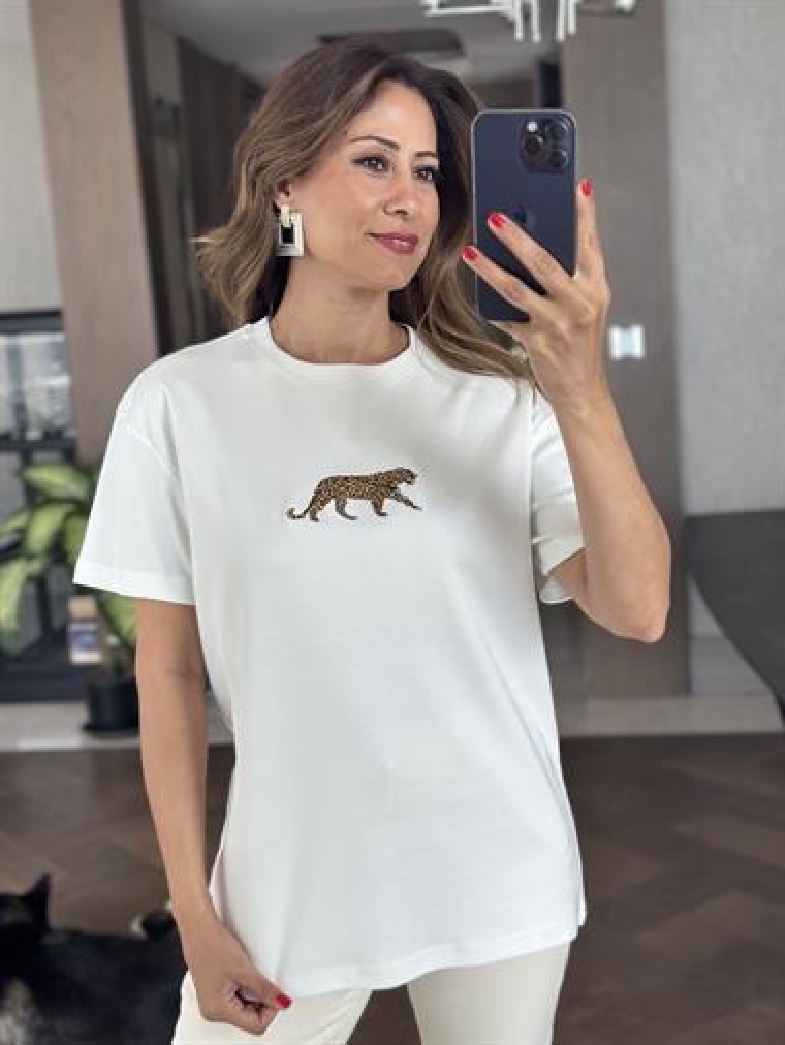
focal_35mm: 48
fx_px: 1450
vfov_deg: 39.6
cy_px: 522
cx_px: 392
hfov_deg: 30.3
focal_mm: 6.86
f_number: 1.78
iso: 125
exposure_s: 1/300
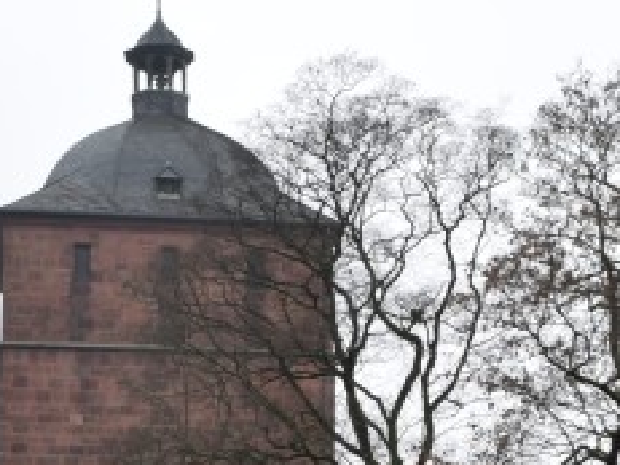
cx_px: 293
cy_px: 616
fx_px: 2059
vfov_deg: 12.4
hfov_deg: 17.1
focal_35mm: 115
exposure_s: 1/160
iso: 400
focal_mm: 18
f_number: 6.3
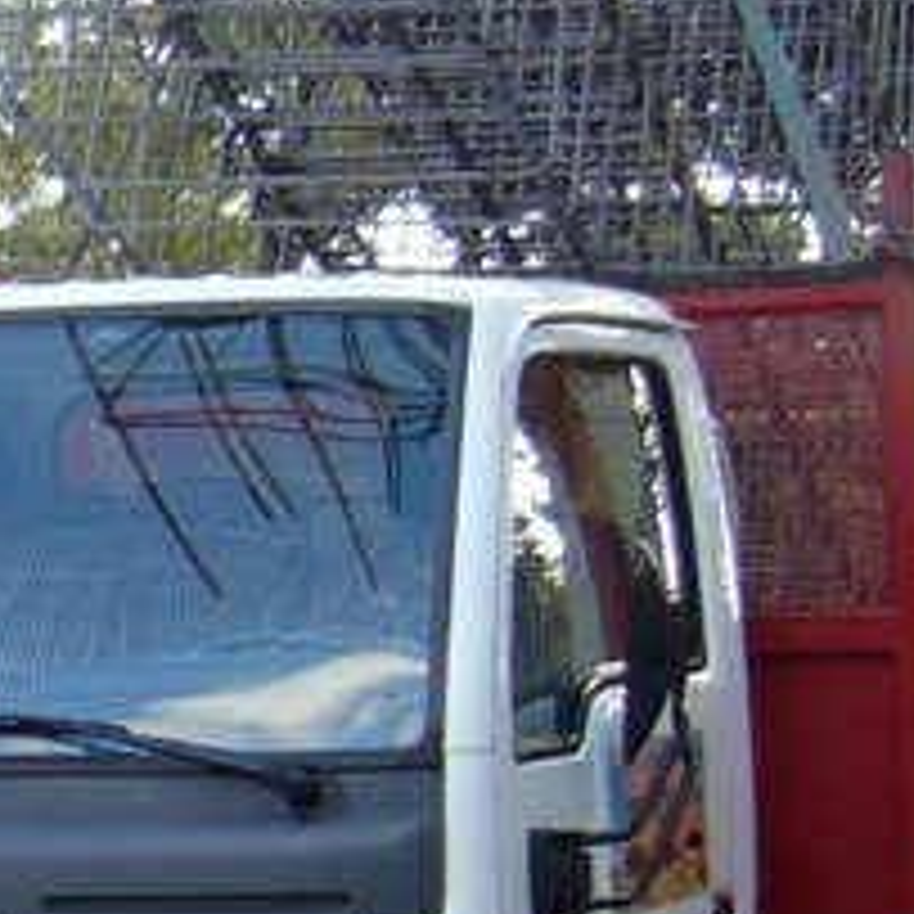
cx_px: -477
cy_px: 484
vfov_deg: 12.7
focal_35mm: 137
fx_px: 4093
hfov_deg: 12.1
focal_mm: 5.8
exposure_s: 1/80
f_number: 2.8
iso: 80
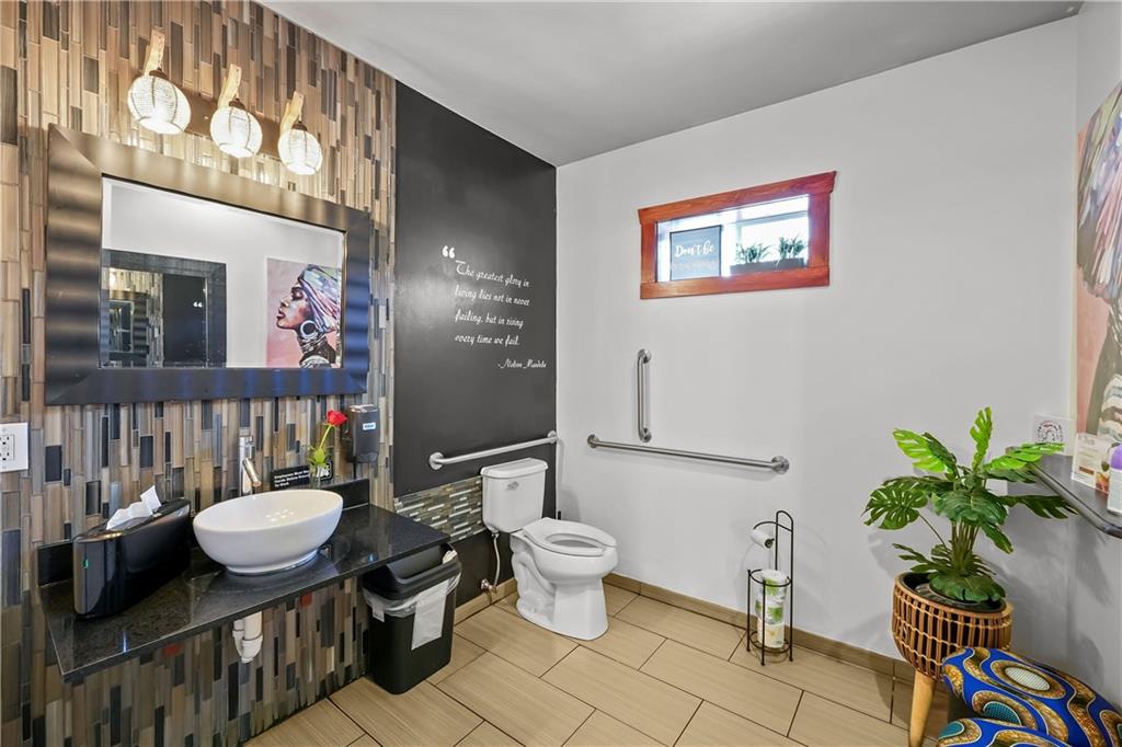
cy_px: 374
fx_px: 467
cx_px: 561
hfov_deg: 100.4
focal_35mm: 15
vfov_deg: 77.3
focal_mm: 10
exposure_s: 1
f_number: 7.1
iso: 320
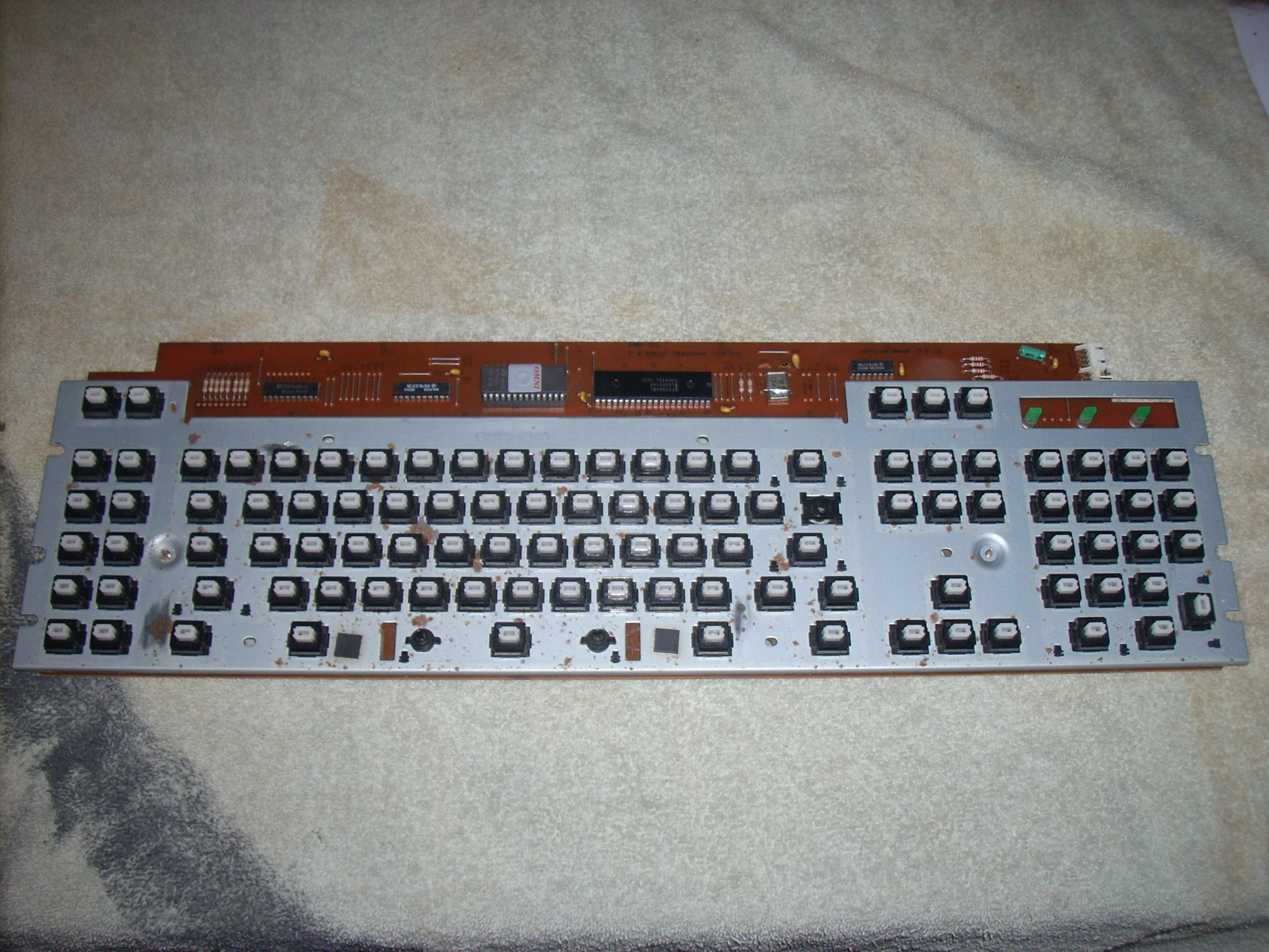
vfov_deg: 38.7
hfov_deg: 50.1
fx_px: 1356
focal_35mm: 37
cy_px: 476
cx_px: 634
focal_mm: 6.2
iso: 64
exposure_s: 1/60
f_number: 2.8
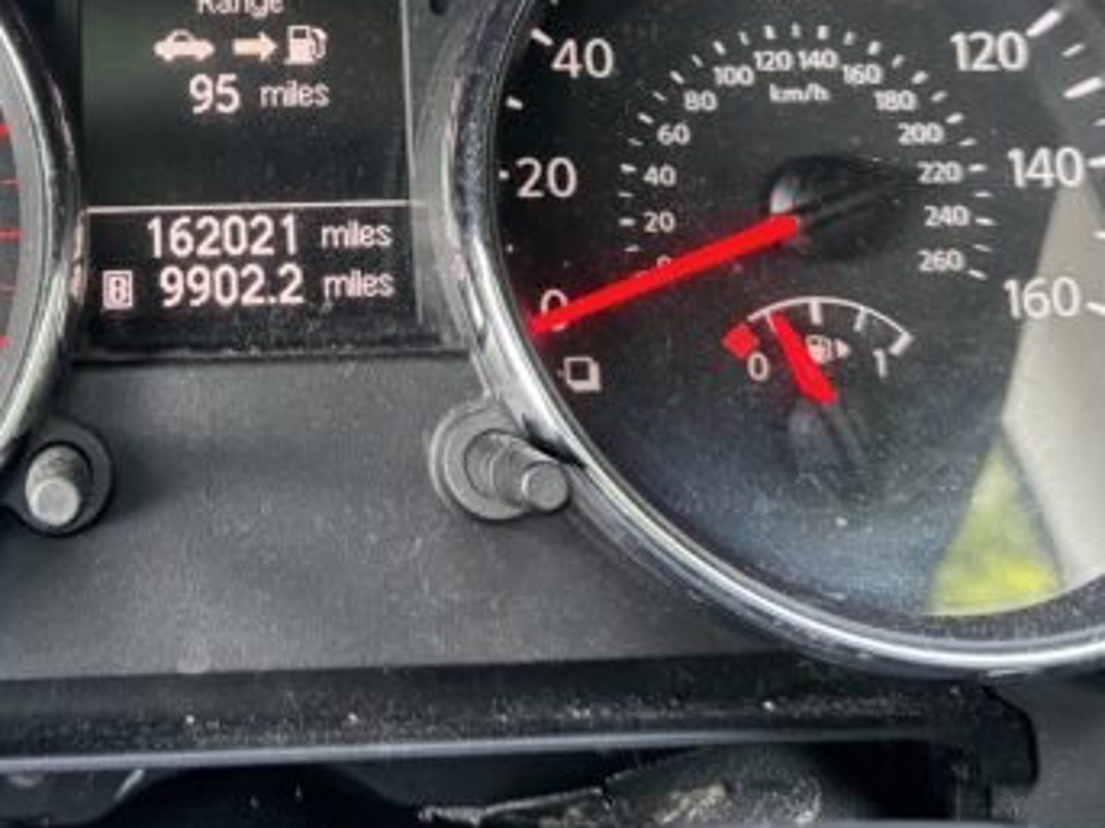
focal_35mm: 56
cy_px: -42
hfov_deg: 33.1
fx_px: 1787
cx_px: 177
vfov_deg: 24.6
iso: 500
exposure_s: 1/57
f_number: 1.78
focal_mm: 6.76
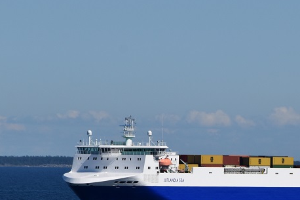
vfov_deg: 2.2
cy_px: 159
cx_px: 237
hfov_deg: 3.3
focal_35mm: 620
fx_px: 5166
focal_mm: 185
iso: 200
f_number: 8
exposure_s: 1/1000
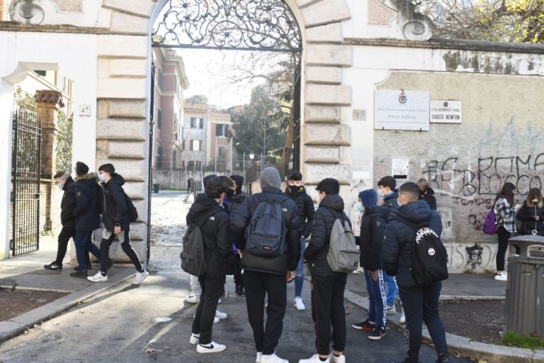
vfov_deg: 36.9
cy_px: 182
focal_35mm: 36
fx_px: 544
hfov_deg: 53.1
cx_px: 272
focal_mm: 24
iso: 400
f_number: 4.5
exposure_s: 1/250
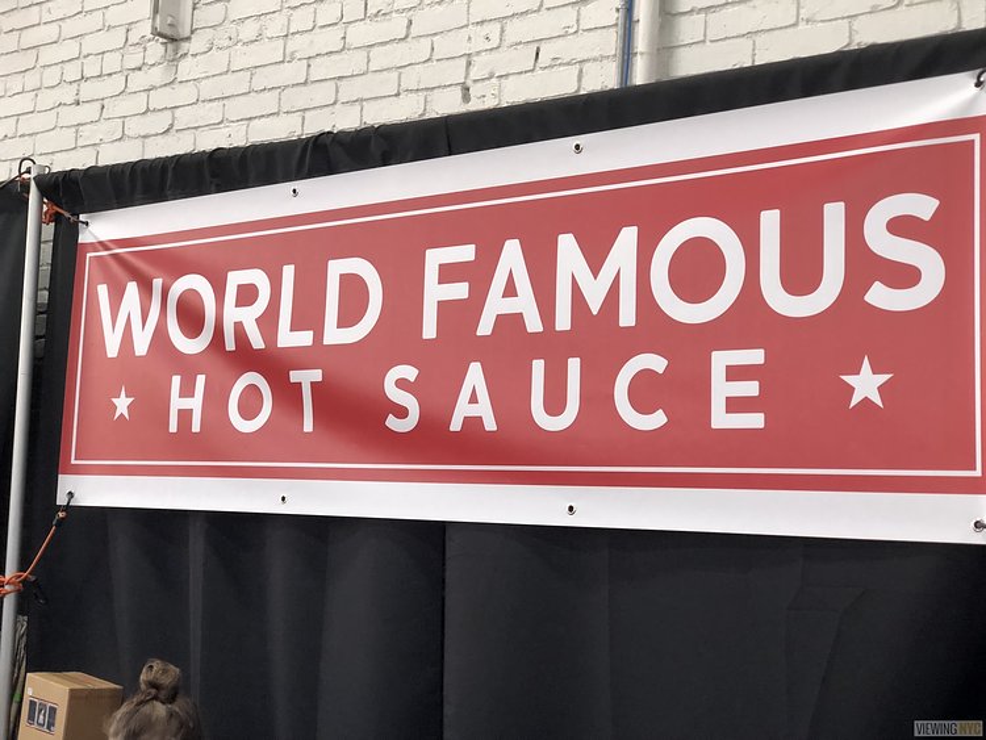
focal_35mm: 52
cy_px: 370
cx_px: 493
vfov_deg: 28.0
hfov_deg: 36.8
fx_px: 1482
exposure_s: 1/60
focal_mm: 6
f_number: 2.4
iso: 80
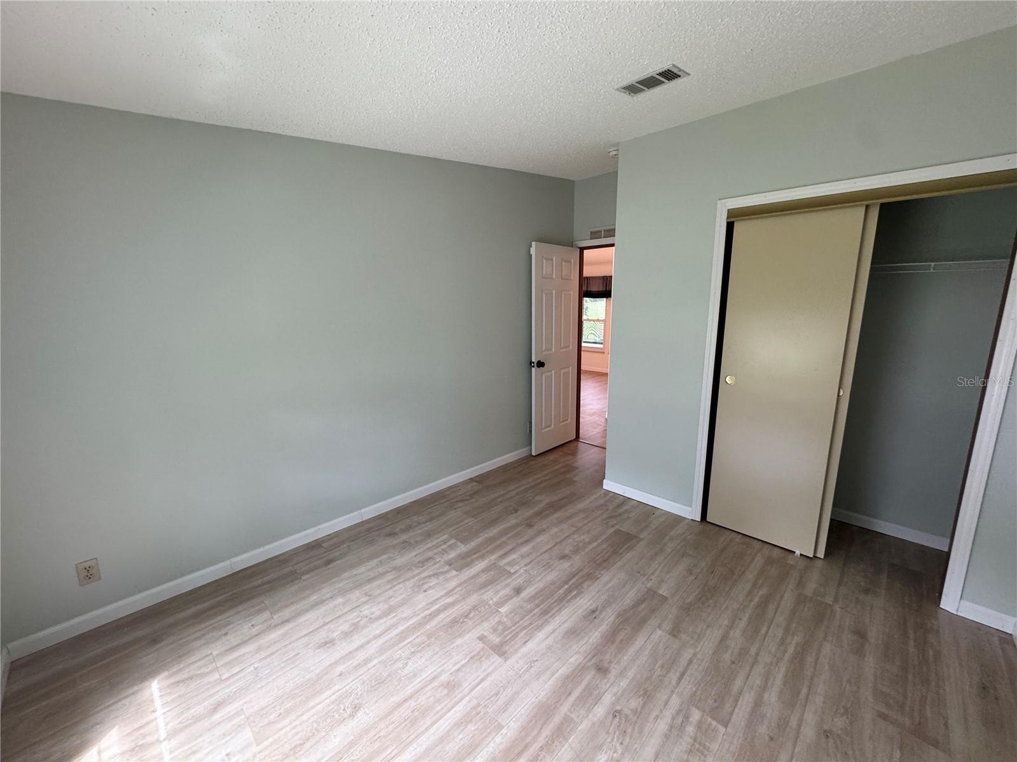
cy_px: 381
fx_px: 411
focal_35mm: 14
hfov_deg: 102.1
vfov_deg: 85.7
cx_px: 508
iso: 200
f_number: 2.2
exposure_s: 1/99
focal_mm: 2.22
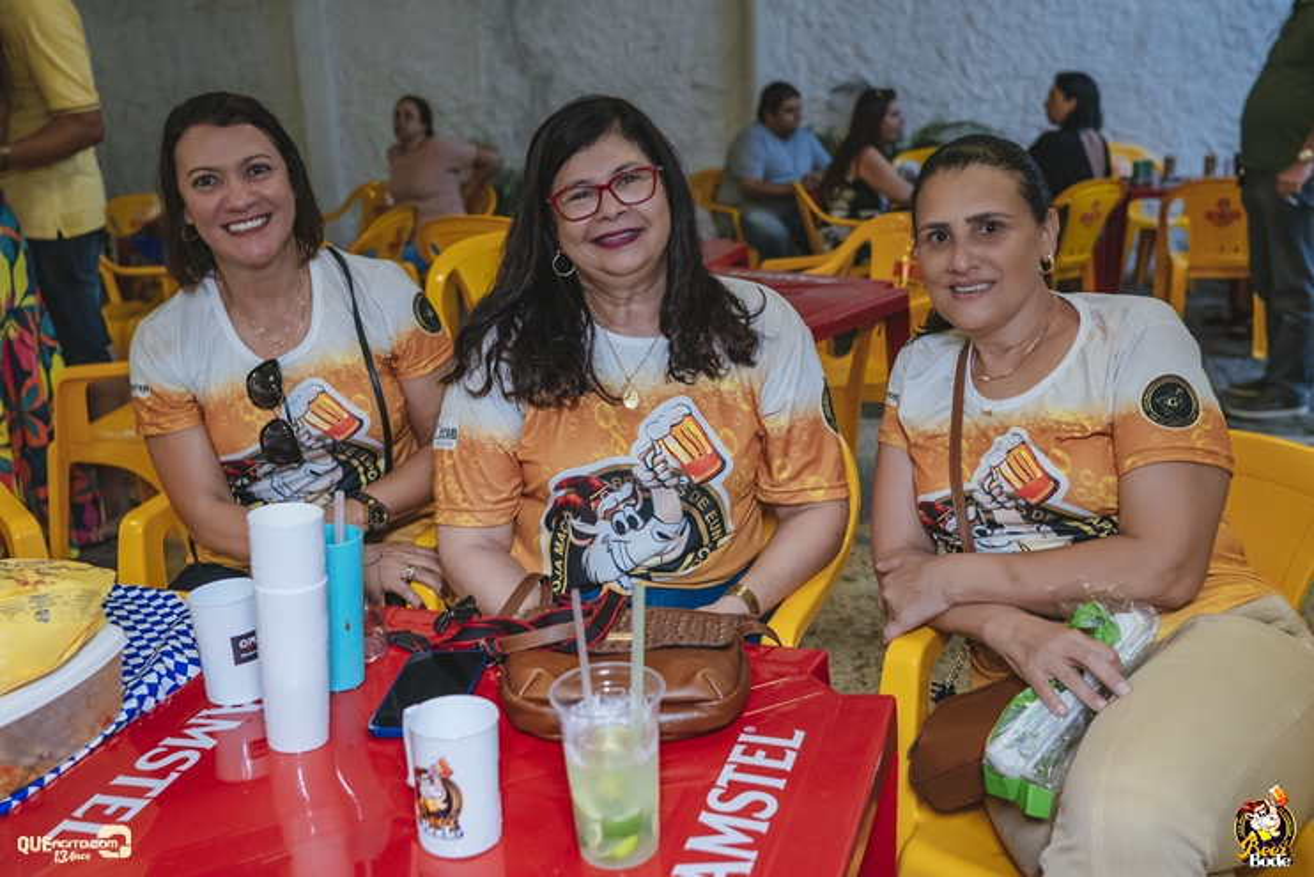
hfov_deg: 53.1
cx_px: 657
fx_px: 1314
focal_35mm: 36
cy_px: 438
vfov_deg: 36.9
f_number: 2.5
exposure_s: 1/500
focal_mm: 24
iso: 2500
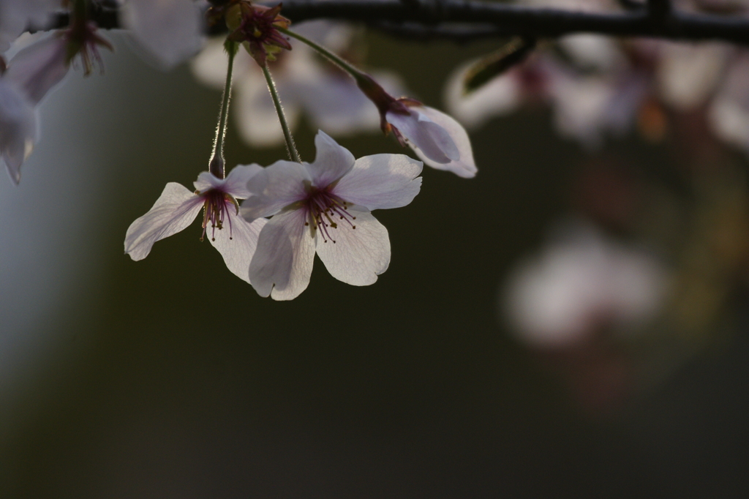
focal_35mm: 450
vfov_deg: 3.1
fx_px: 9359
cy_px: 250
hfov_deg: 4.6
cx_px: 374
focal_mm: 300
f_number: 5.6
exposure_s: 1/640
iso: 400
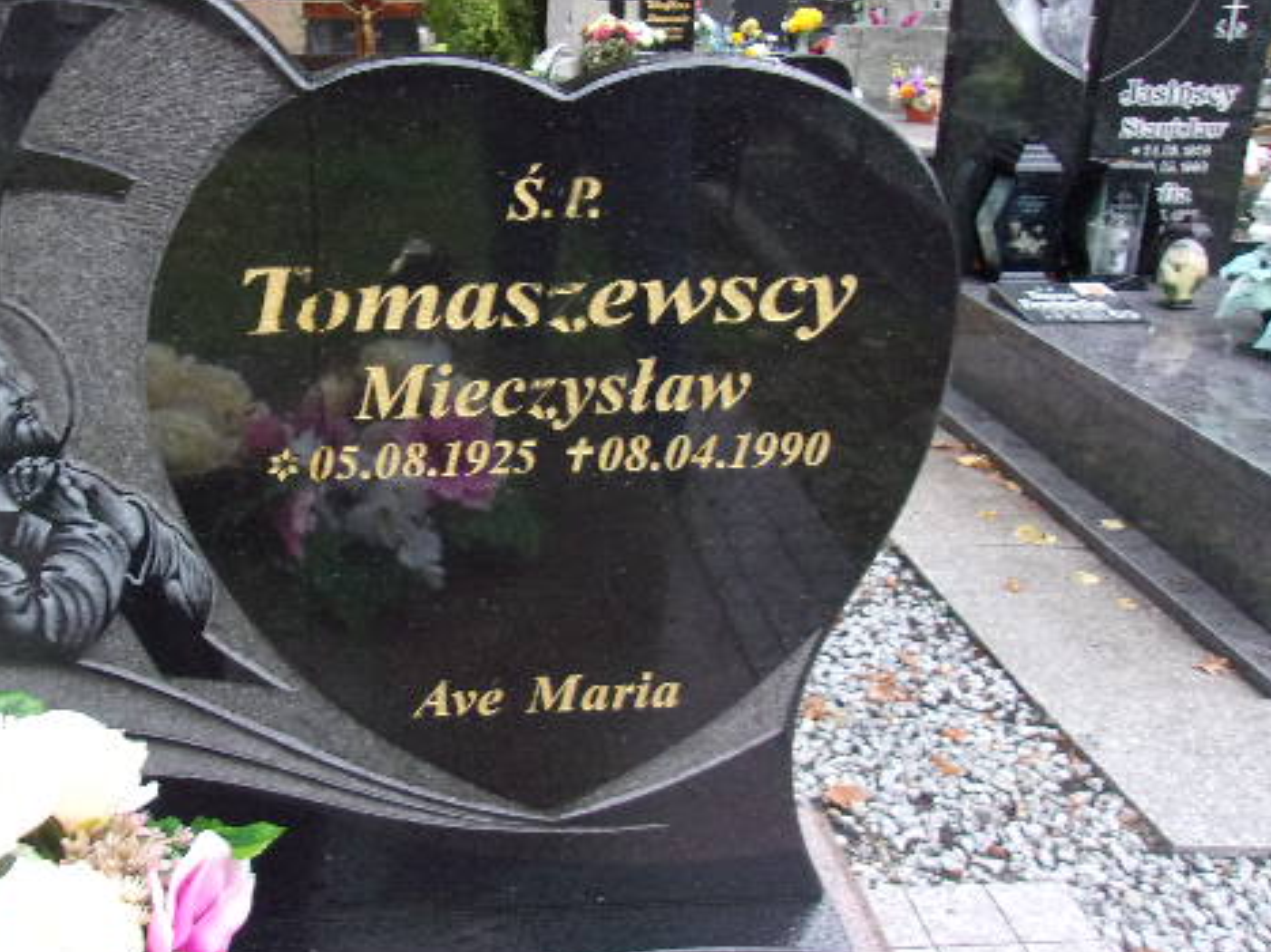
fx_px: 1358
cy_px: 359
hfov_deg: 49.5
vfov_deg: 38.4
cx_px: 452
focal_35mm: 37
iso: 239
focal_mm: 4.9
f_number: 3
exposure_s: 1/34
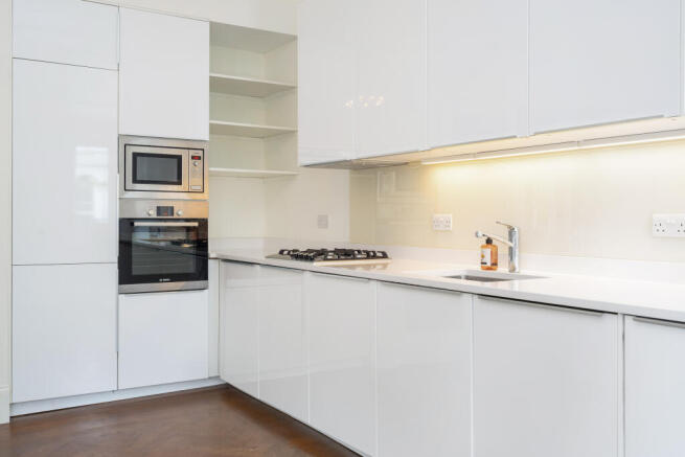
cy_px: 228
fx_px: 666
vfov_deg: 37.9
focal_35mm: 35
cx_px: 342
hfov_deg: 54.4
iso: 400
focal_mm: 35
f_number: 8
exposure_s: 1/13
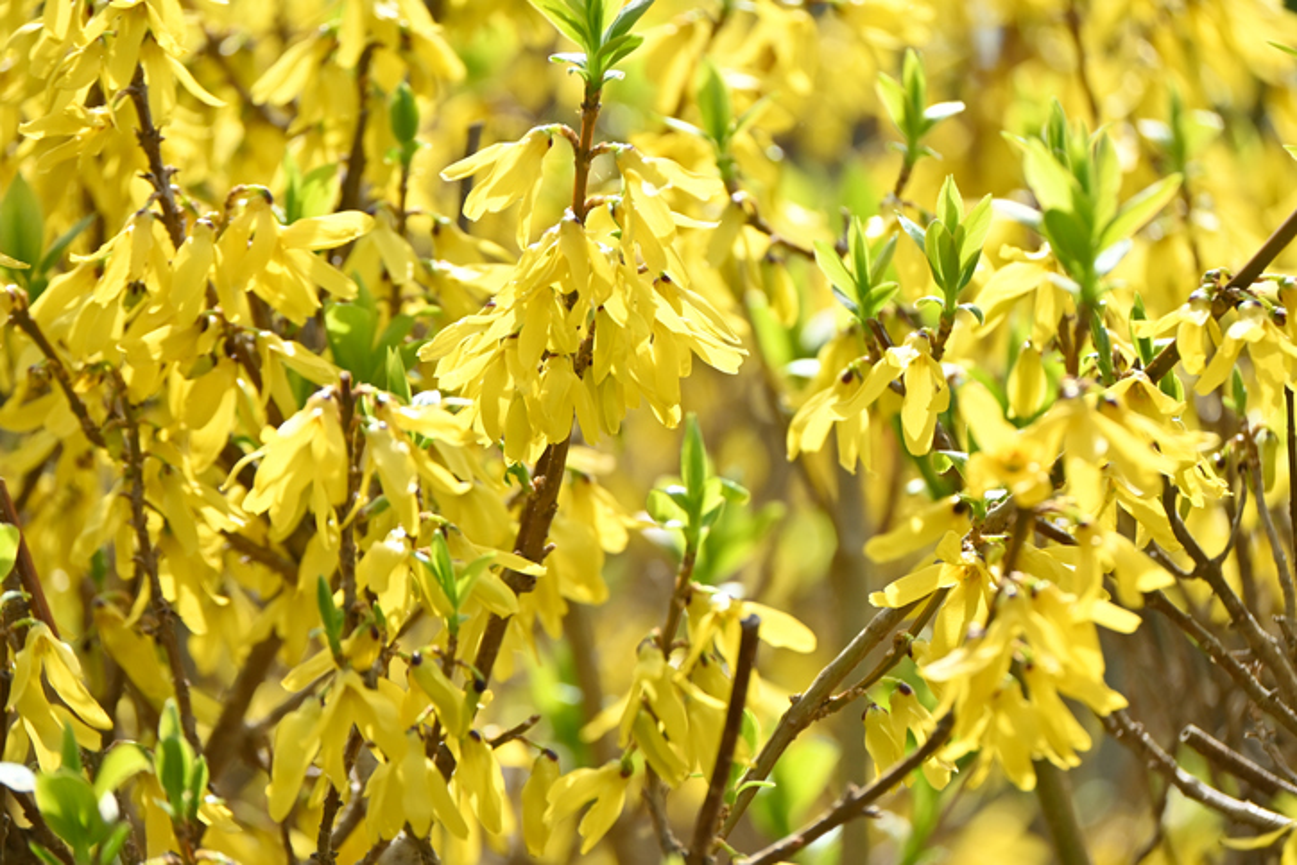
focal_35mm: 270
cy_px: 432
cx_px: 648
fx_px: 9729
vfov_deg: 5.1
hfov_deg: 7.6
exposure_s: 1/1600
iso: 400
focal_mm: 180
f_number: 5.6
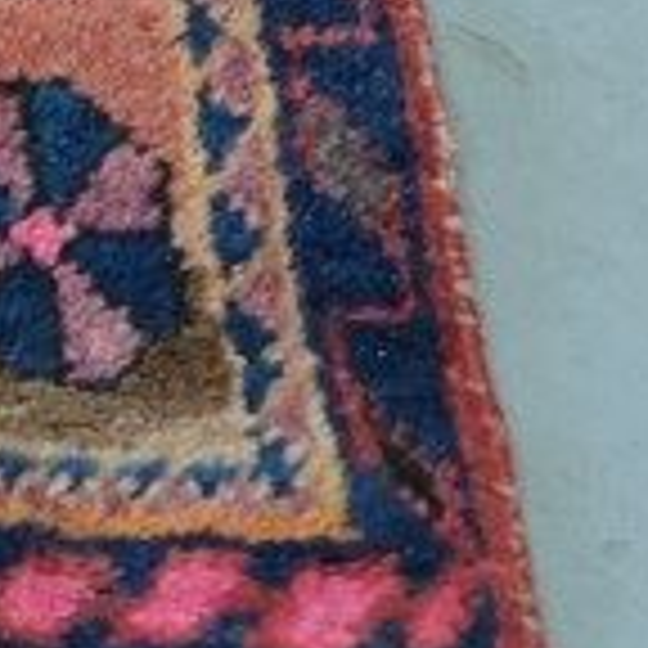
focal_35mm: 270
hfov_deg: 5.5
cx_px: -2151
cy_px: -999
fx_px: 5718
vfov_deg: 6.2
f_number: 3.2
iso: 500
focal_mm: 24.3
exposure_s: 1/34
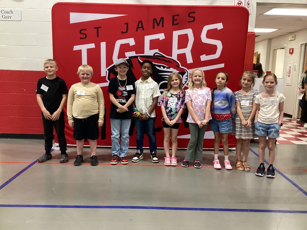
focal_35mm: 31
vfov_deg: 45.4
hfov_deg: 58.4
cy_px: 115
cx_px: 154
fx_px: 275
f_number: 2.4
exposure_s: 1/50
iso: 250
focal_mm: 3.3
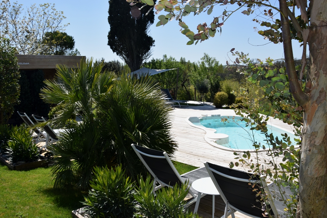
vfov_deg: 41.7
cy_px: 109
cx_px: 164
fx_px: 286
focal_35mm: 32
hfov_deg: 59.5
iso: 100
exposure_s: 1/200
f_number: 11
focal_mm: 21
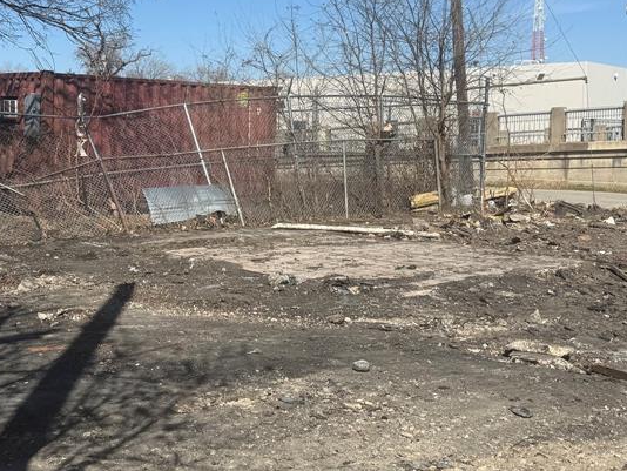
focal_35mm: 46
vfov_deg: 31.4
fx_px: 834
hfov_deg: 40.6
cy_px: 173
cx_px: 197
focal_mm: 6.76
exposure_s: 1/4975
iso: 80
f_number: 1.78
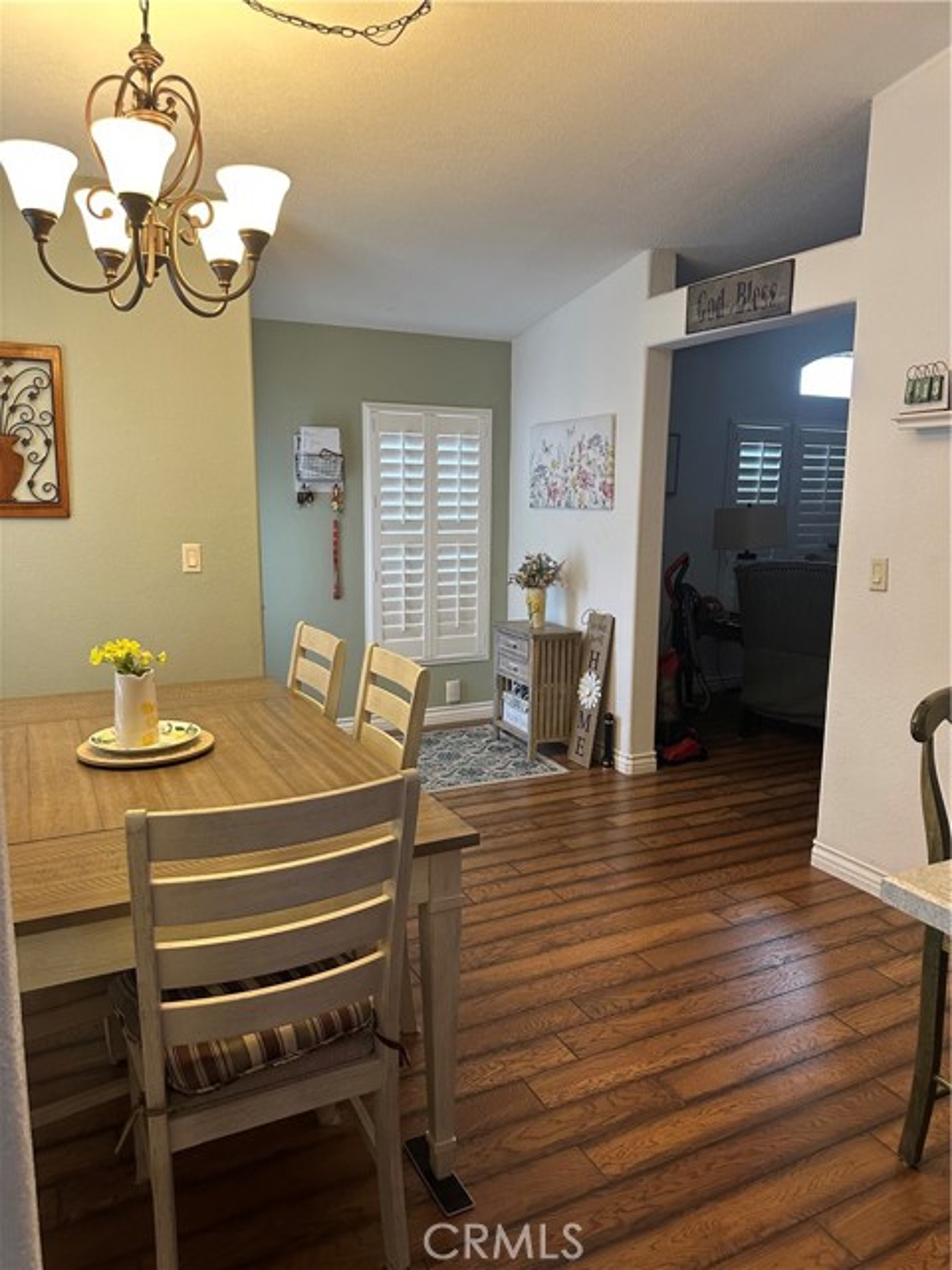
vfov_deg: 71.6
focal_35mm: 24
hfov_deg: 56.8
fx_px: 880
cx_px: 476
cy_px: 635
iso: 250
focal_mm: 6.86
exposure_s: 1/60
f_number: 1.78
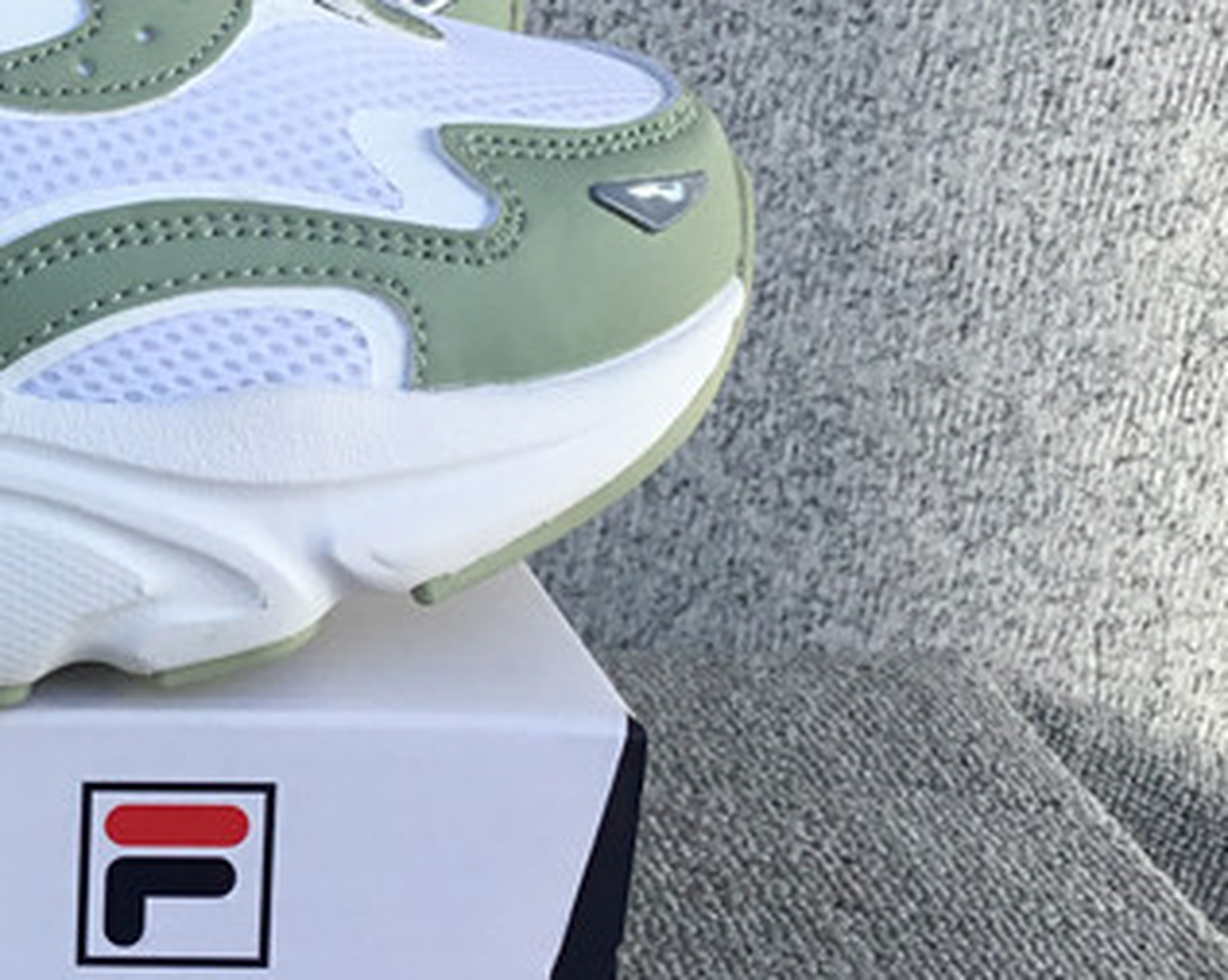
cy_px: 409
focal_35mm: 86
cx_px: -395
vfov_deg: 17.8
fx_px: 3123
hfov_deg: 20.3
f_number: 2.4
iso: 25
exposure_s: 1/416
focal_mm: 3.3
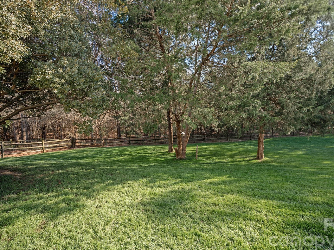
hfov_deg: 94.1
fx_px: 154
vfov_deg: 78.1
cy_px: 124
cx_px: 187
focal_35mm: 16
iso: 200
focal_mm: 14
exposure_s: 1/250
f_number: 4.5
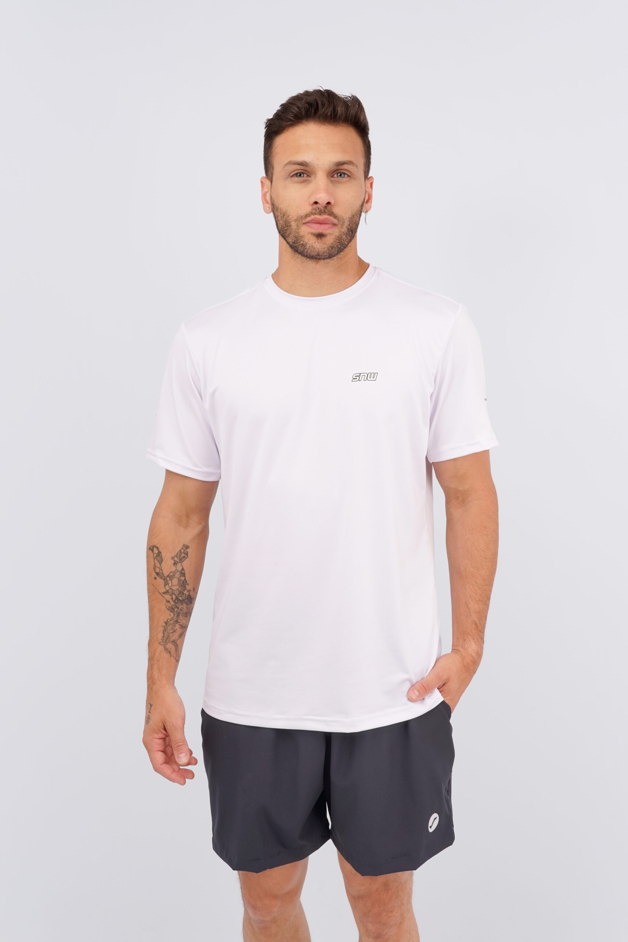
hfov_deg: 29.2
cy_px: 471
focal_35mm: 46
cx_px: 314
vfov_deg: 42.7
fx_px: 1203
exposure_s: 1/160
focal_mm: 46
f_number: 14
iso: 160
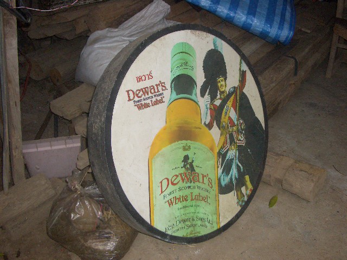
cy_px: 130
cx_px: 174
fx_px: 411
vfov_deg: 35.1
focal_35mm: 41
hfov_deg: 45.8
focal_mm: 6.8
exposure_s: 1/60
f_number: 2.8
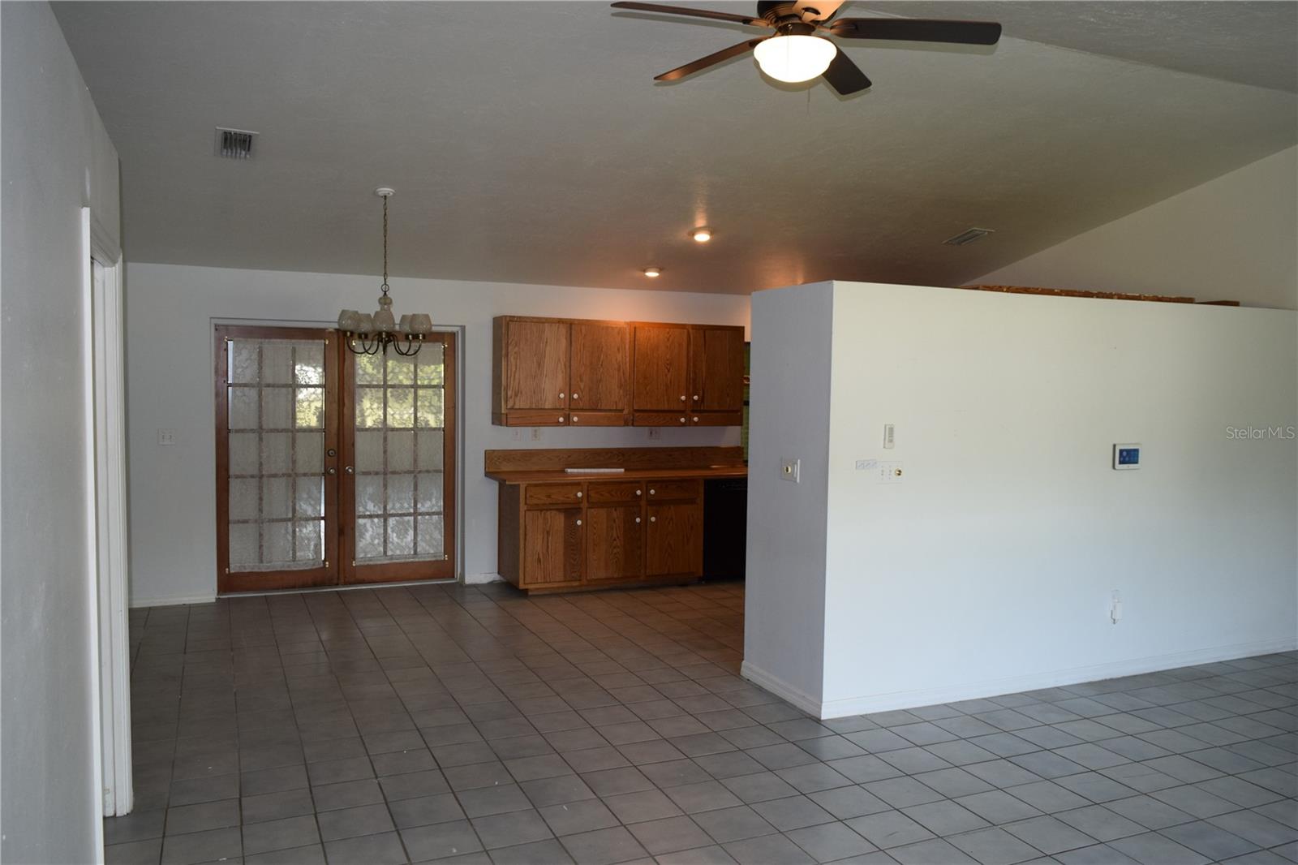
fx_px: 973
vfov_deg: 47.9
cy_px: 432
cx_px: 649
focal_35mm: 27
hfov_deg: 67.4
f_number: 5.6
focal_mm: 18
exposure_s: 1/125
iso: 800
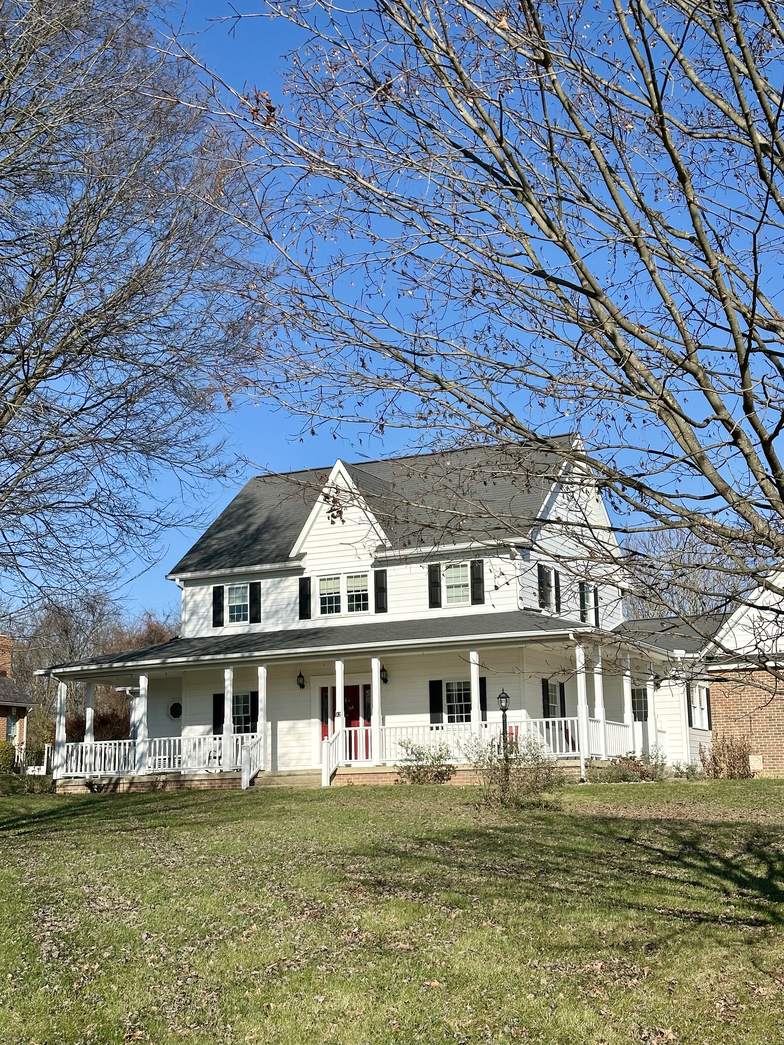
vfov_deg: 39.7
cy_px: 522
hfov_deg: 30.3
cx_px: 392
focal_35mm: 48
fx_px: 1450
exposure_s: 1/5000
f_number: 1.78
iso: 64
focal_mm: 6.86
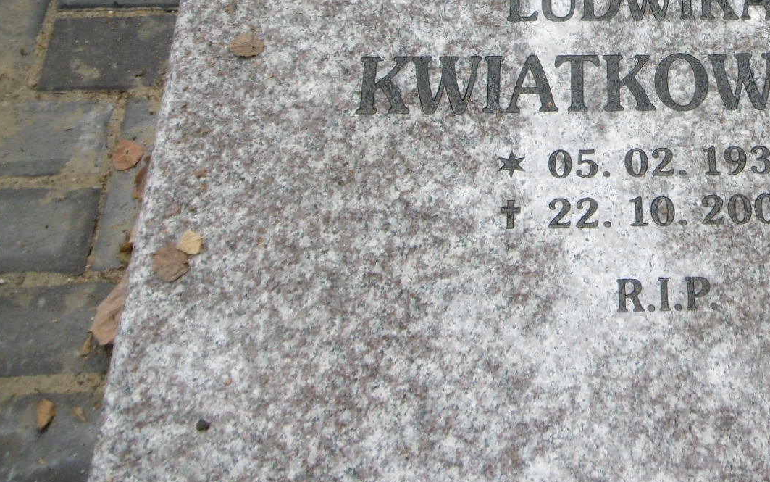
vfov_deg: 24.6
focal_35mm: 49
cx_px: 651
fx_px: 1029
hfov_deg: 38.9
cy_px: -42
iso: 100
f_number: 3.1
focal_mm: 4.3
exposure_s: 1/200
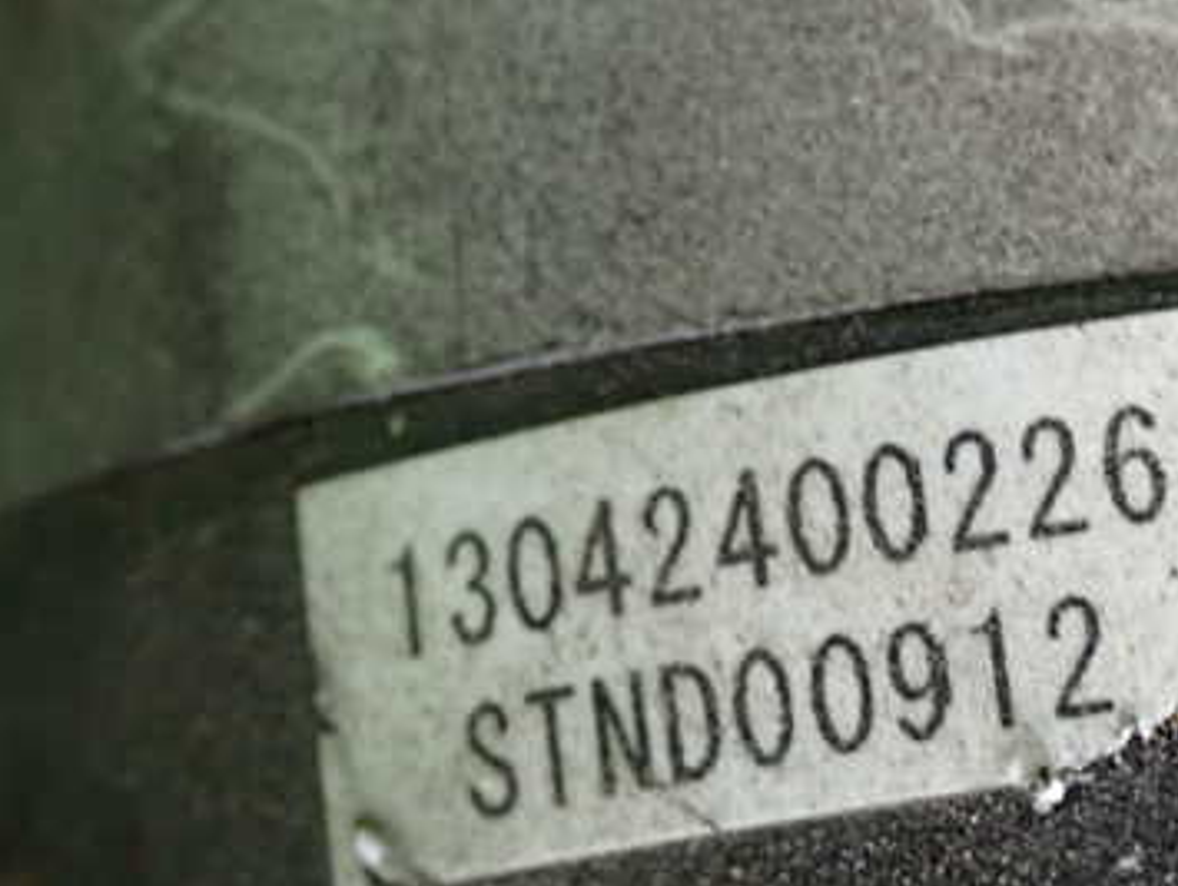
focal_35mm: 130
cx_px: 962
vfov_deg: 11.4
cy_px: 584
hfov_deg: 15.0
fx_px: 4428
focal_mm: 13.65
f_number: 4.1
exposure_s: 1/25
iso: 800
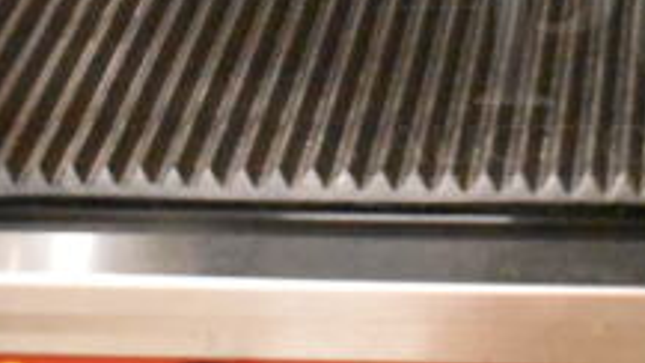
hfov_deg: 19.4
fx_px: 1813
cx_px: 690
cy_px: 18
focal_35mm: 106
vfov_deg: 11.3
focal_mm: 24
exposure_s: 1/125
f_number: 3.8
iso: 20000
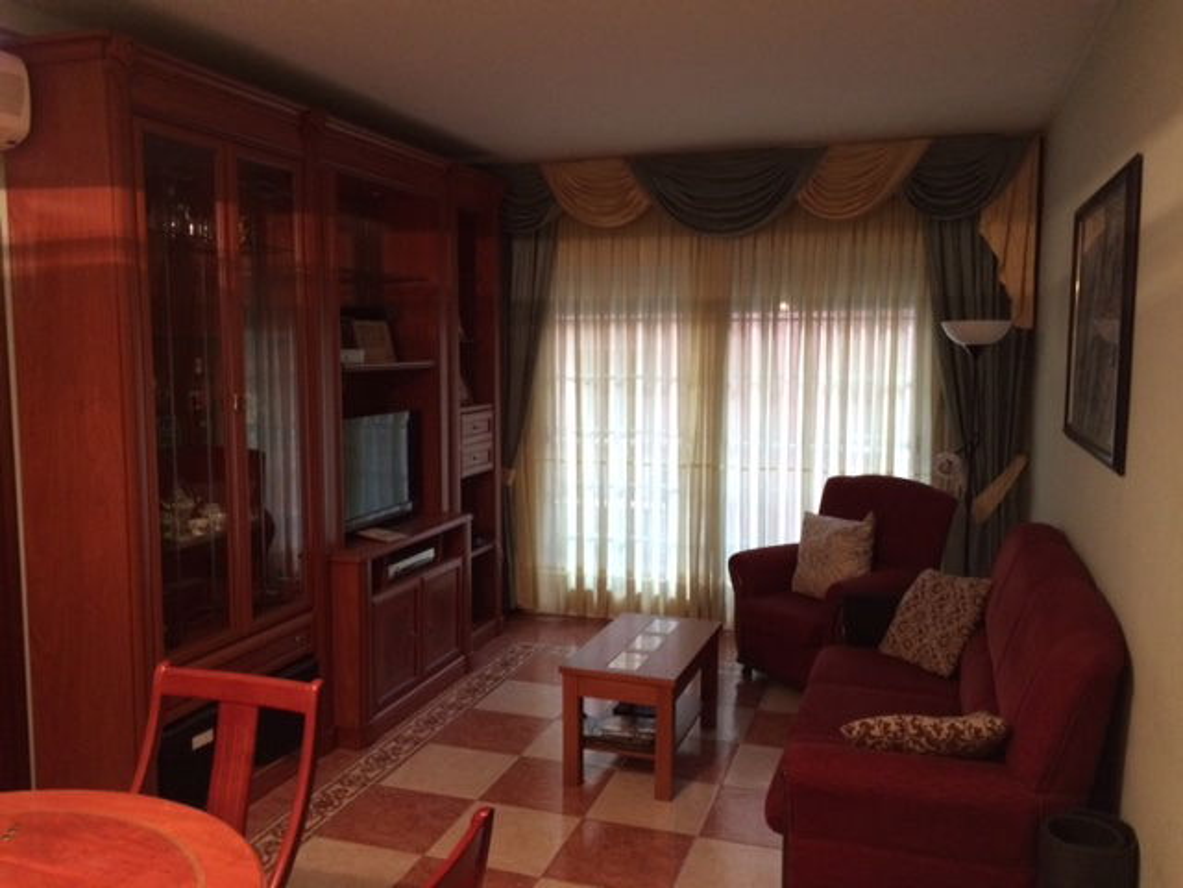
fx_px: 991
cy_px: 444
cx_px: 592
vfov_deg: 48.2
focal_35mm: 29
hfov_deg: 61.7
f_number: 2.2
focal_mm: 4.15
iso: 320
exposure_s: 1/30
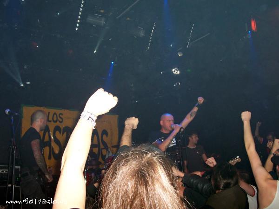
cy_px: 104
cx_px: 140
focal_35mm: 37
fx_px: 298
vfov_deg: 38.7
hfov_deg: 50.1
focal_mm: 5.6
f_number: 2.8
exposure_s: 1/60
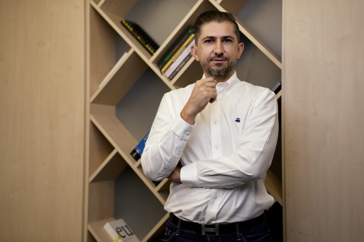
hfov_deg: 39.6
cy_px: 121
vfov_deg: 27.0
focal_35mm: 50
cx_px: 182
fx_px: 506
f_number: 2
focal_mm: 50
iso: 200
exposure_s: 1/250
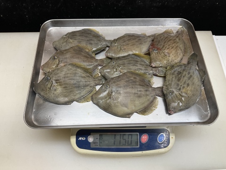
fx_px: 189
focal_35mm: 29
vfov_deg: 48.2
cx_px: 113
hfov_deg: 61.7
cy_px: 85
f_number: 1.8
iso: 64
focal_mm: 3
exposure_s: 1/120
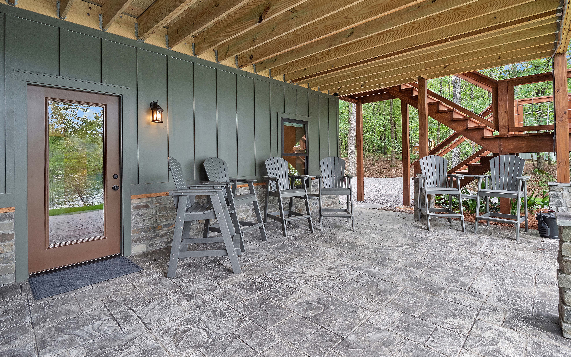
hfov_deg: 94.4
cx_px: 286
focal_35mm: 17
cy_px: 161
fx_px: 265
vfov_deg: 67.8
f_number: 5.6
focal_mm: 8
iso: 400
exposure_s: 1/25
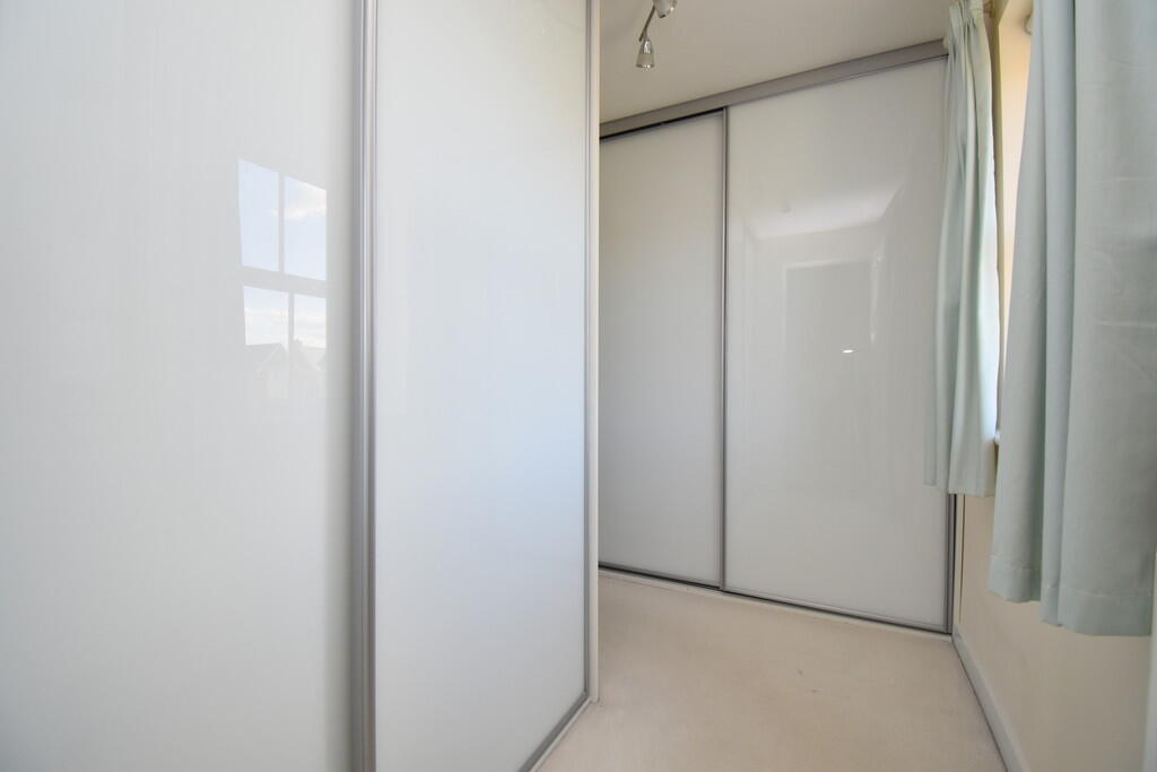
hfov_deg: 100.4
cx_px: 578
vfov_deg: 77.3
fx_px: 482
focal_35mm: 15
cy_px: 386
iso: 640
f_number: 5
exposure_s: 1/200
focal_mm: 10
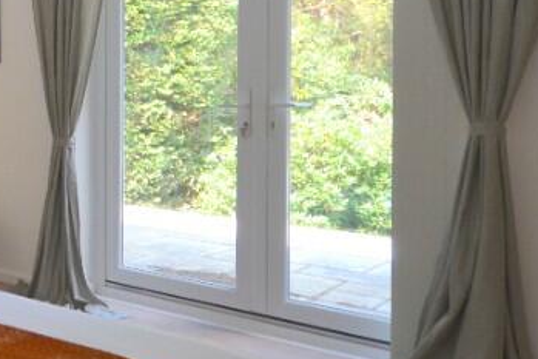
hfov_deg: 34.7
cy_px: 112
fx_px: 658
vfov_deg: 30.3
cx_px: -120
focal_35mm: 44
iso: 450
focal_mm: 10
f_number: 4
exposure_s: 1/60
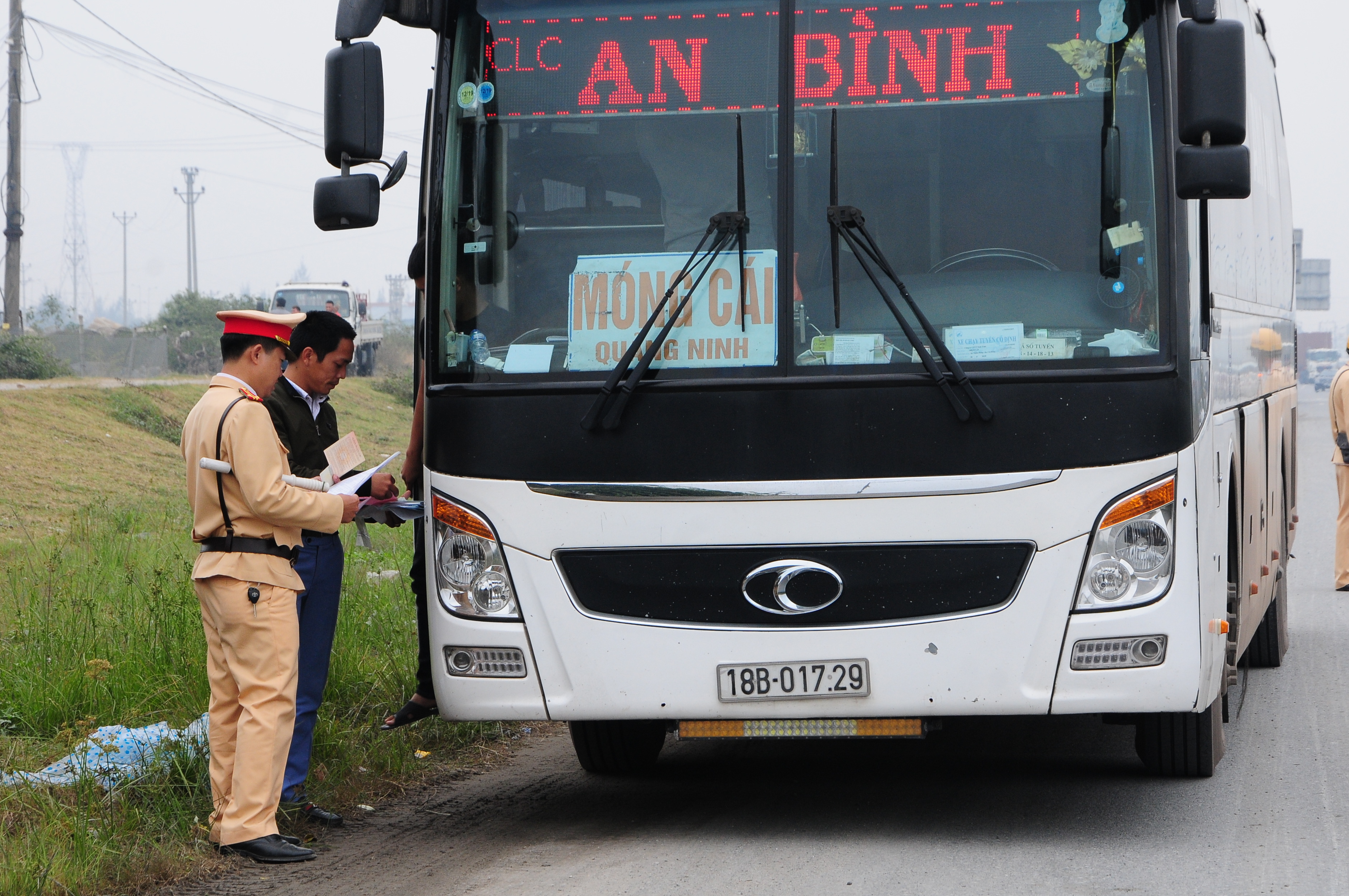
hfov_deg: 17.1
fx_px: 4491
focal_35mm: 120
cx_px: 701
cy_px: 405
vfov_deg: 11.4
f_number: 11
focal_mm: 70
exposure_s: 1/200
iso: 400
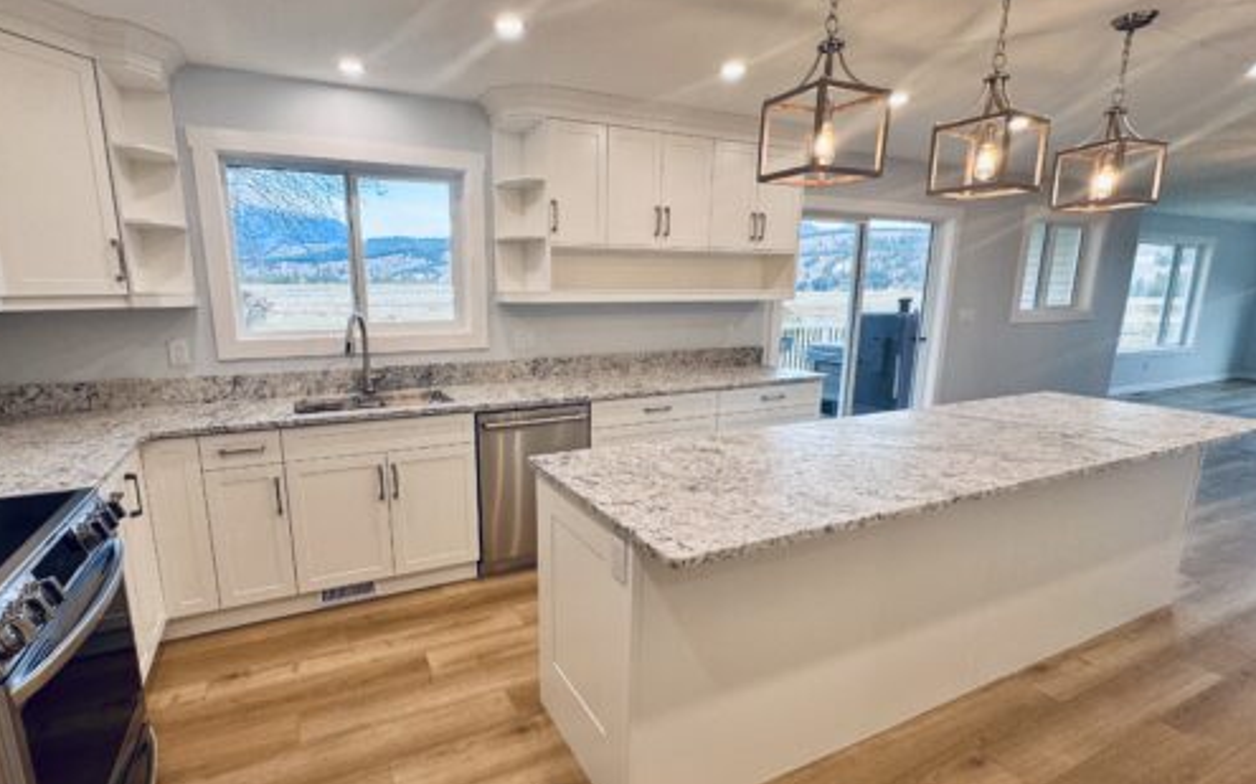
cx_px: 581
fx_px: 616
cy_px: 421
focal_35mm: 18
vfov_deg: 64.9
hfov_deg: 90.9
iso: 80
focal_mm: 2.22
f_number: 2.2
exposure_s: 1/120
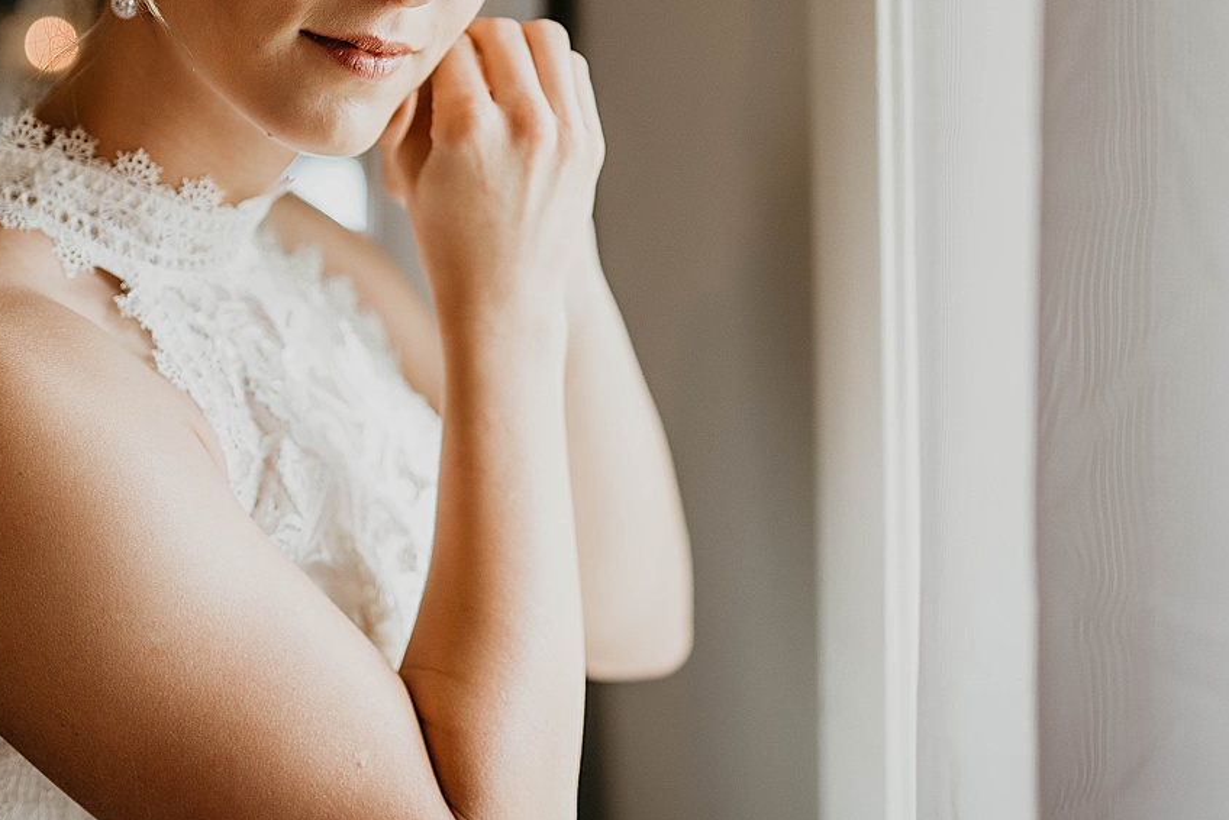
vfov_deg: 20.3
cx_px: 442
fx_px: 2254
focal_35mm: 66
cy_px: 137
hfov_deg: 30.3
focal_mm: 35
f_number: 1.6
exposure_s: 1/200
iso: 640
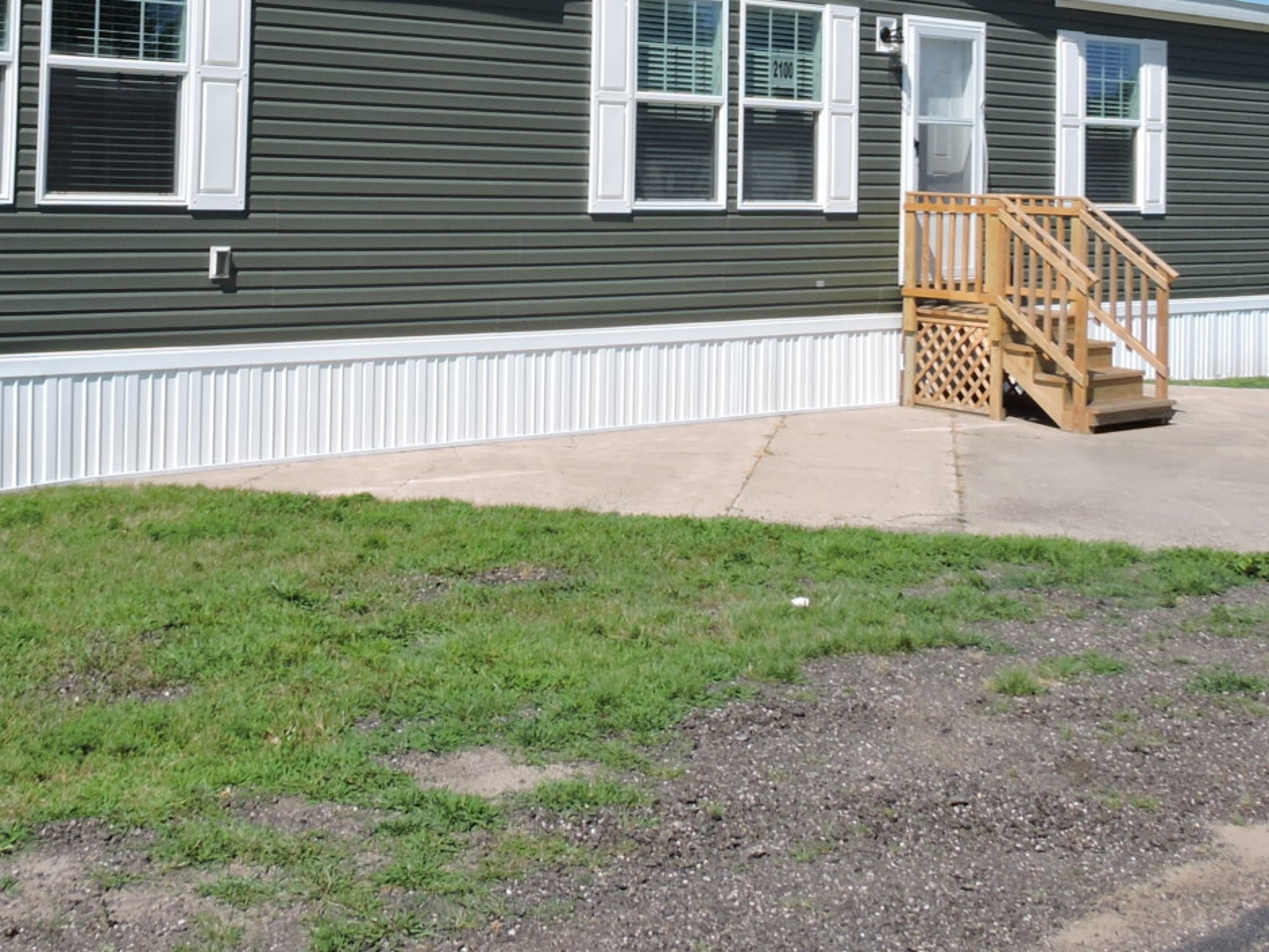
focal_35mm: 49
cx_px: 471
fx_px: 1796
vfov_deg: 28.5
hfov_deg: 38.6
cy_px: 88
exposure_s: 1/1250
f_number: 3.3
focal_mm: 4.3
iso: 100
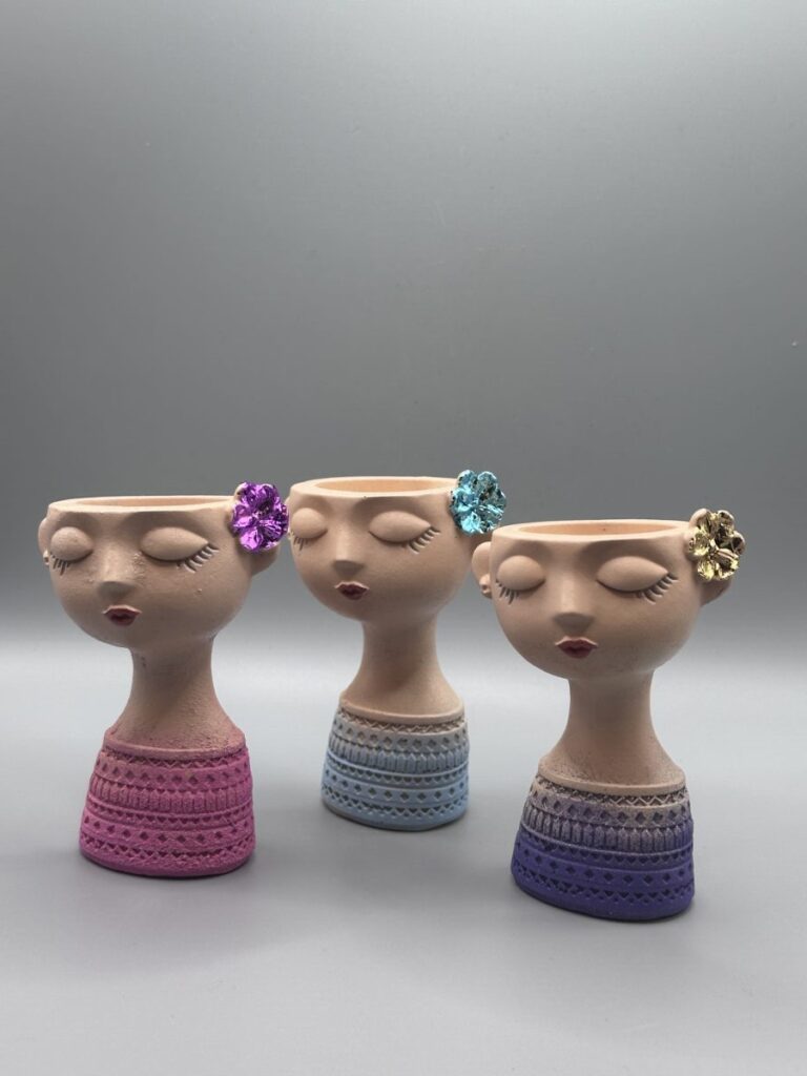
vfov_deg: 39.7
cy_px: 538
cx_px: 404
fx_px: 1492
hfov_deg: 30.3
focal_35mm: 48
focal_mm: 6.86
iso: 50
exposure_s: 1/134
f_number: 1.78
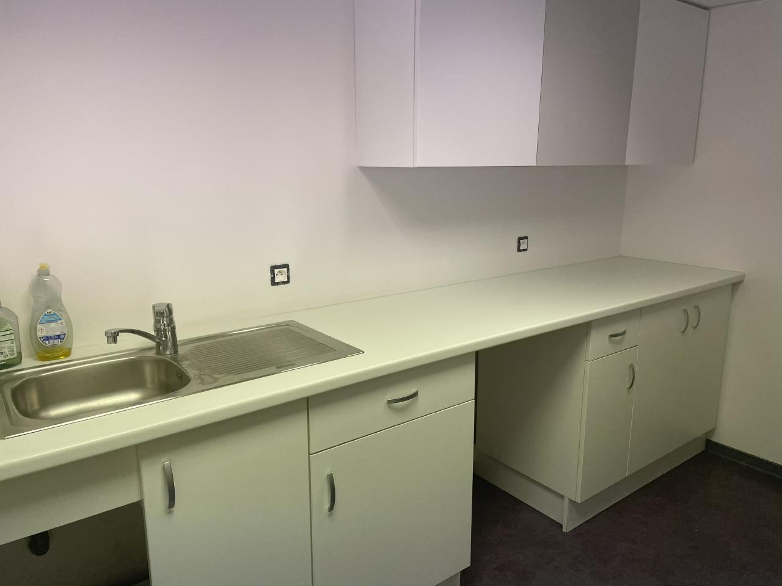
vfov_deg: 53.1
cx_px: 391
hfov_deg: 67.3
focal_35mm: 26
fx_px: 587
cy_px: 293
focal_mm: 4.2
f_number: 1.6
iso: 64
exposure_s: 1/100
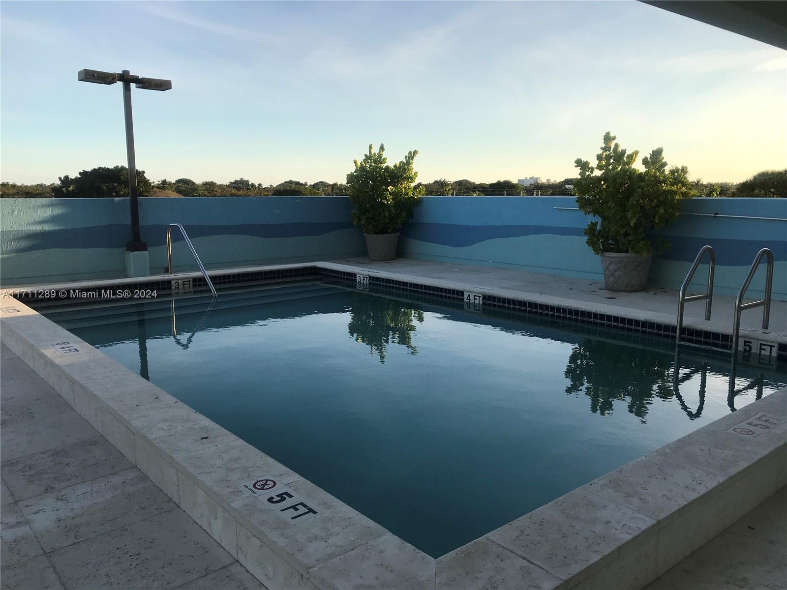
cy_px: 295
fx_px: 637
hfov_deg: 63.4
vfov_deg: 49.7
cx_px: 394
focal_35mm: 28
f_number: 1.8
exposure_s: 1/1473
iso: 20
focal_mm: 3.99
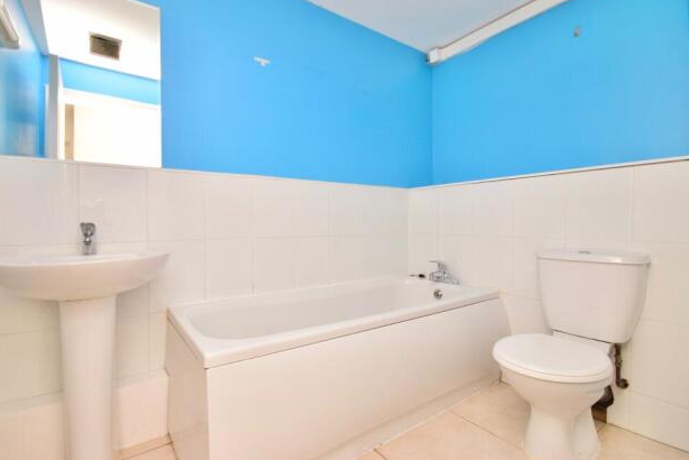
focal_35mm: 16
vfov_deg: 73.8
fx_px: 306
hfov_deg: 96.6
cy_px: 228
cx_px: 327
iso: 800
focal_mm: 10
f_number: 10
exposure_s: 1/100
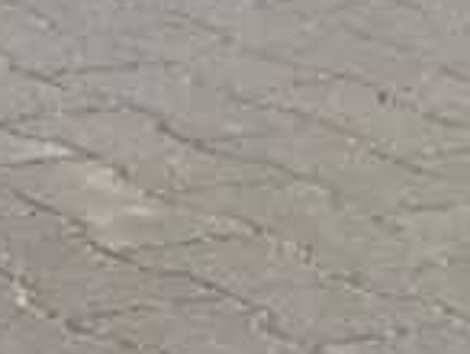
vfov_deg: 6.9
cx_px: -969
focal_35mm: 203
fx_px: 2761
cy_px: -557
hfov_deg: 8.2
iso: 16
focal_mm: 3
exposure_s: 1/139
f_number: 1.8
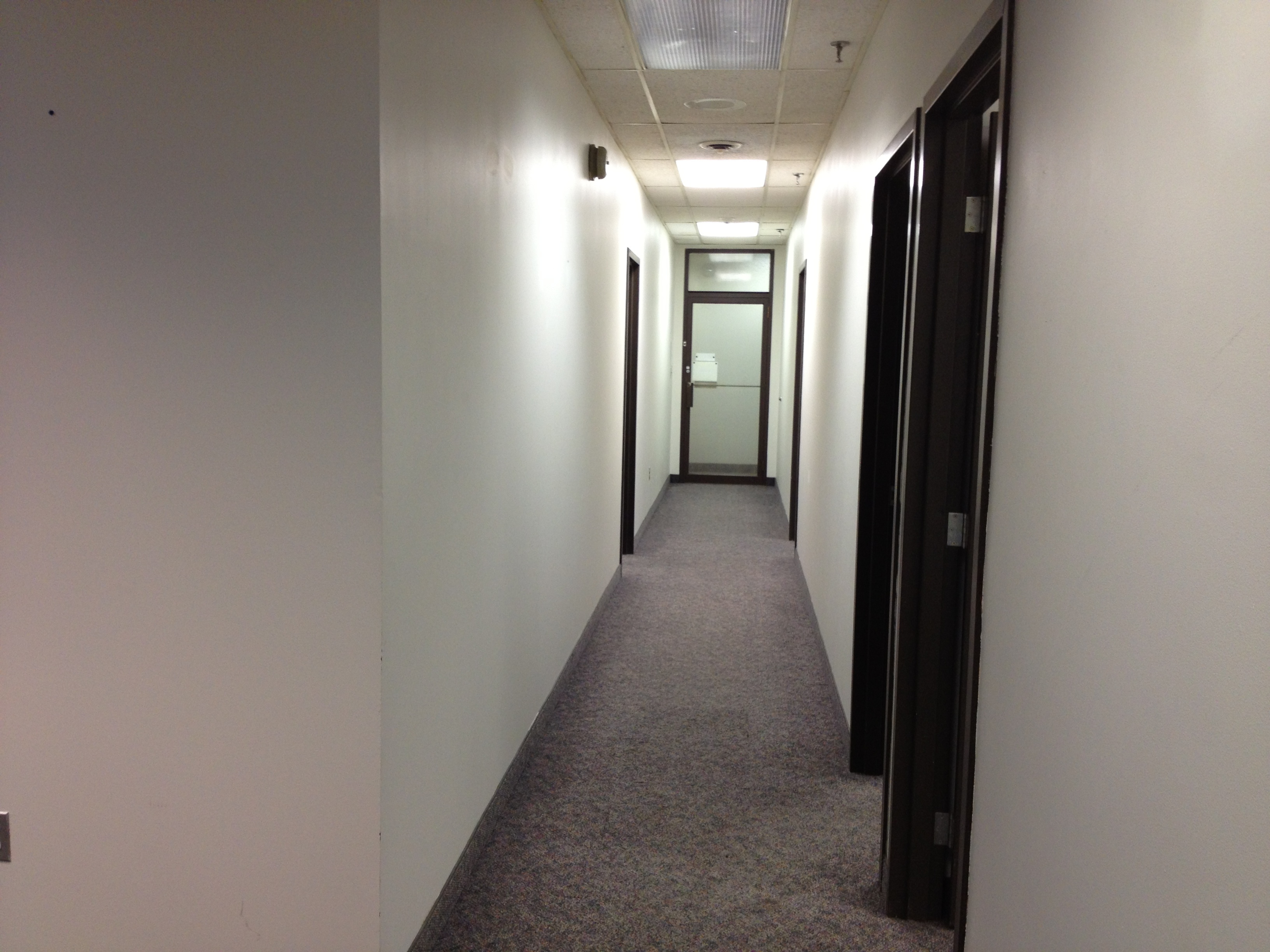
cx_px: 635
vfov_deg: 40.7
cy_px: 476
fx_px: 1284
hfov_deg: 52.6
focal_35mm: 35
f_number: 2.4
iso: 80
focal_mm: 4.28
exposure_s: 1/20
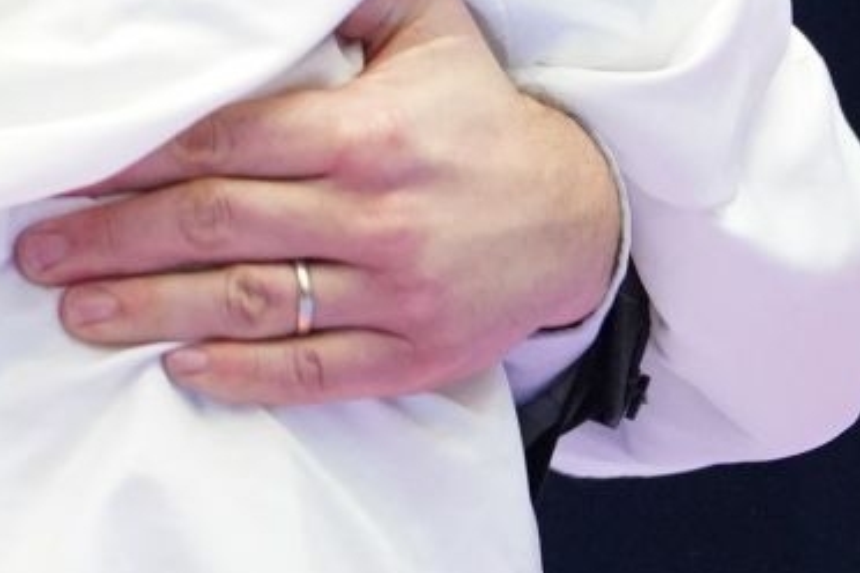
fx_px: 23147
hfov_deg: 2.1
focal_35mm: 969
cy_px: -612
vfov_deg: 1.4
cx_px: -370
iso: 6400
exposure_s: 1/1000
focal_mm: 200
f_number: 2.8
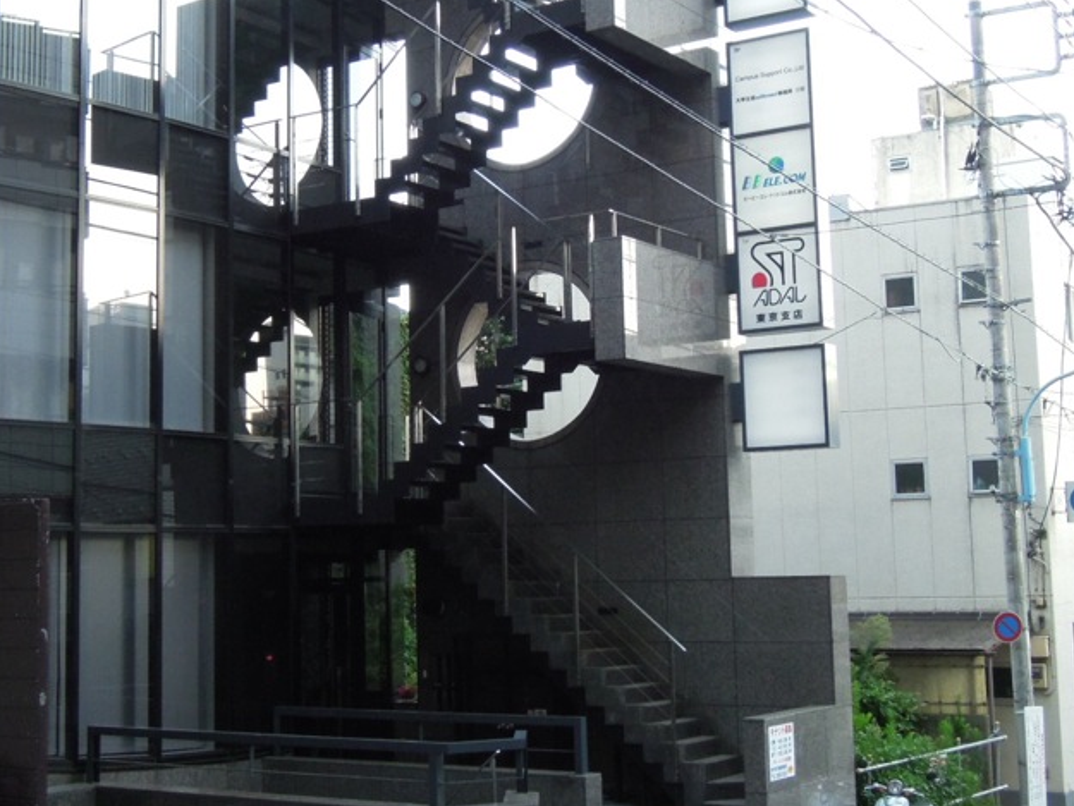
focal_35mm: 56
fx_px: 1738
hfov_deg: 34.3
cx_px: 461
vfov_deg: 26.0
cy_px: 309
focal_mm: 6.3
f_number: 3.2
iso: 400
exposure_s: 1/25
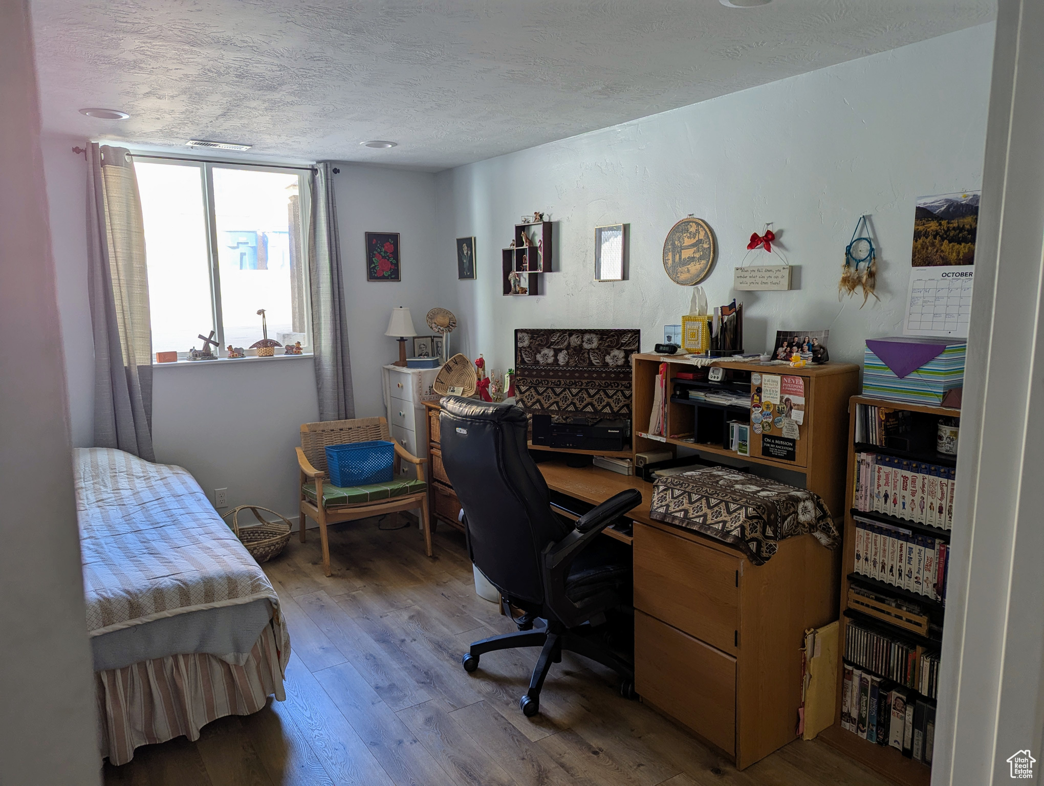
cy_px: 393
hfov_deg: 71.5
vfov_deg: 56.9
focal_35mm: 24
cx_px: 522
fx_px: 725
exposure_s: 1/120
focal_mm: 6.81
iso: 87
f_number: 1.85
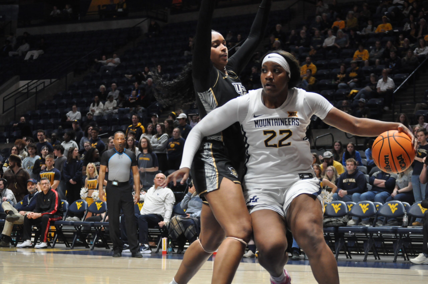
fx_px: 980
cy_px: 142
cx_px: 214
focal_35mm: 82
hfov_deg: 24.6
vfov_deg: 16.5
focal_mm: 55
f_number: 4
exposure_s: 1/400
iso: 1600
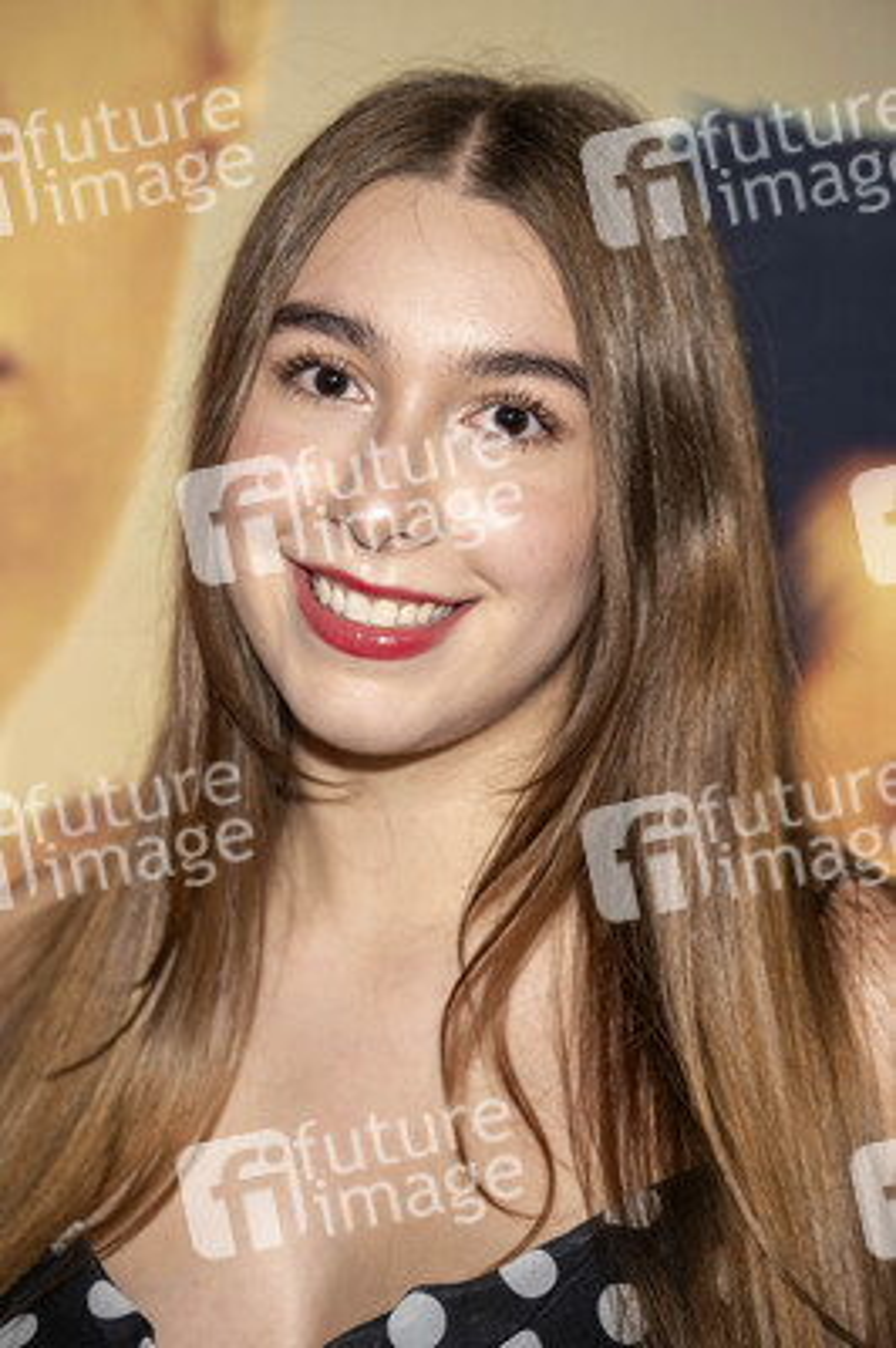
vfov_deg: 13.7
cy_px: 674
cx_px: 448
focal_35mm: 150
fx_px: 5609
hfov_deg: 9.1
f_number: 4.5
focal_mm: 150
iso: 800
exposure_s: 1/200
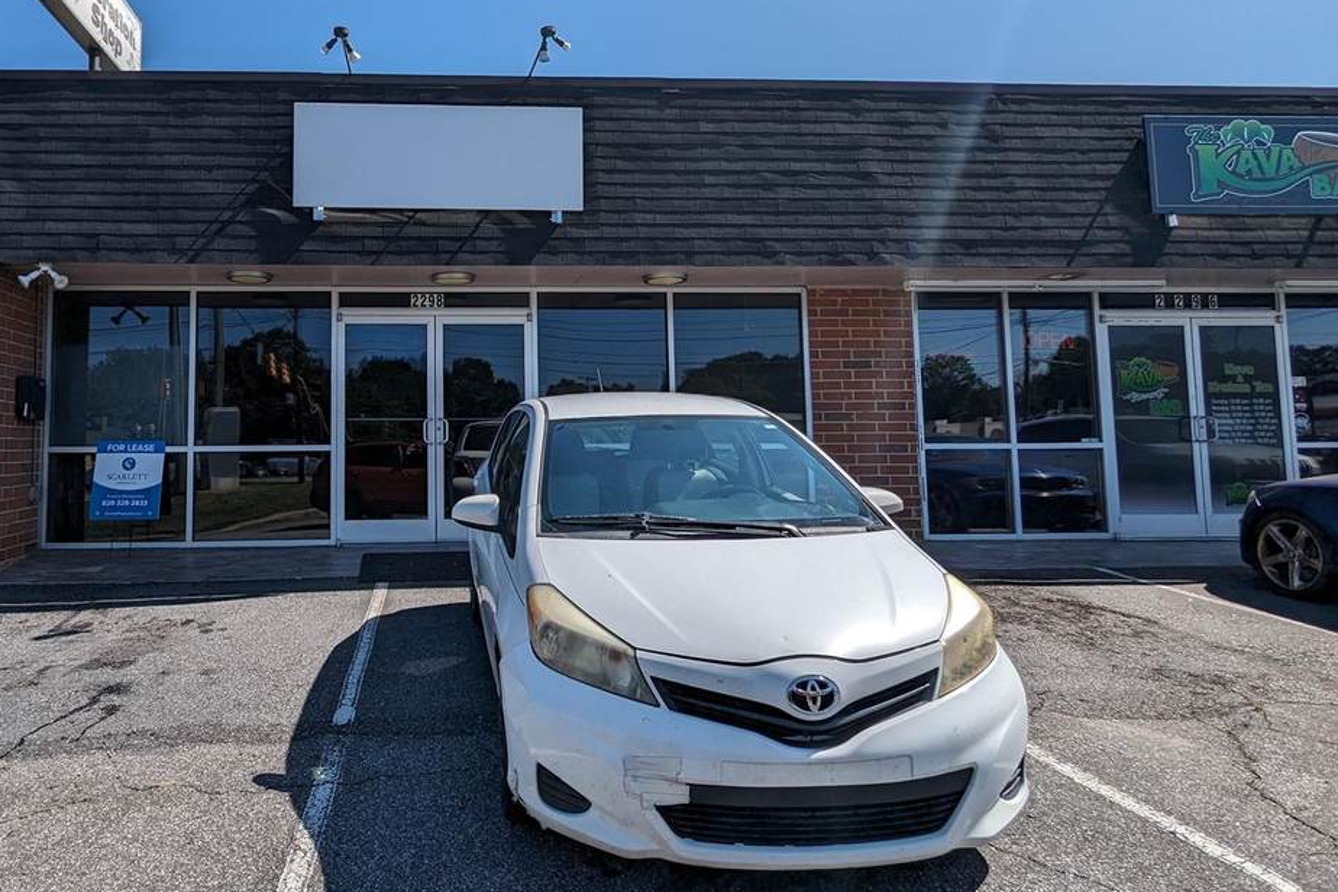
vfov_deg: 54.9
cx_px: 451
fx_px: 855
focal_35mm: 23
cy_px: 376
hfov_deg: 73.9
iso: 50
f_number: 2.2
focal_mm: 2.35
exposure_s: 1/3175
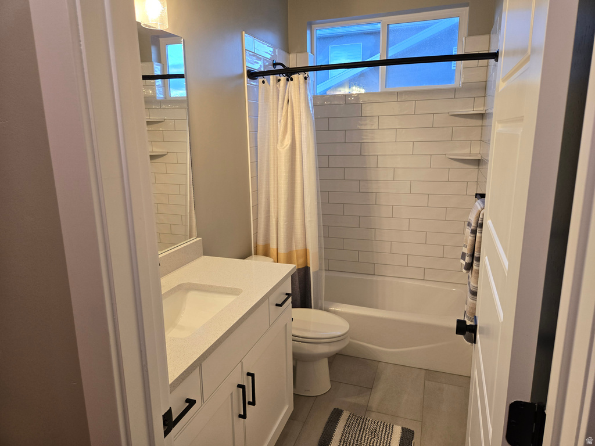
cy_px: 223
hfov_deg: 73.9
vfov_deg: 58.9
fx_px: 395
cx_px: 298
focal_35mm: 23
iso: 125
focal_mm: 5.4
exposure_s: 1/120
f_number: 1.8
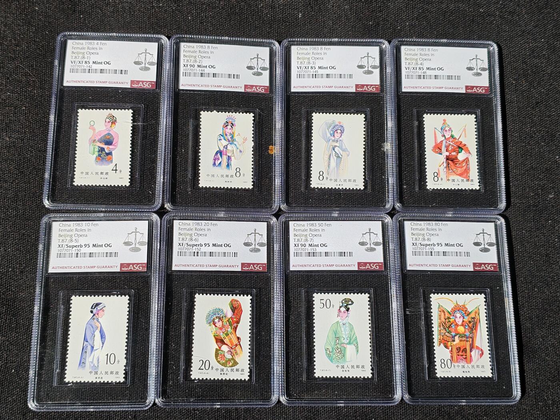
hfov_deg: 42.9
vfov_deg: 32.9
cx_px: 280
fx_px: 712
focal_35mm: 44
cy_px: 210
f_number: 1.5
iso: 50
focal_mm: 4.94
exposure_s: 1/2456
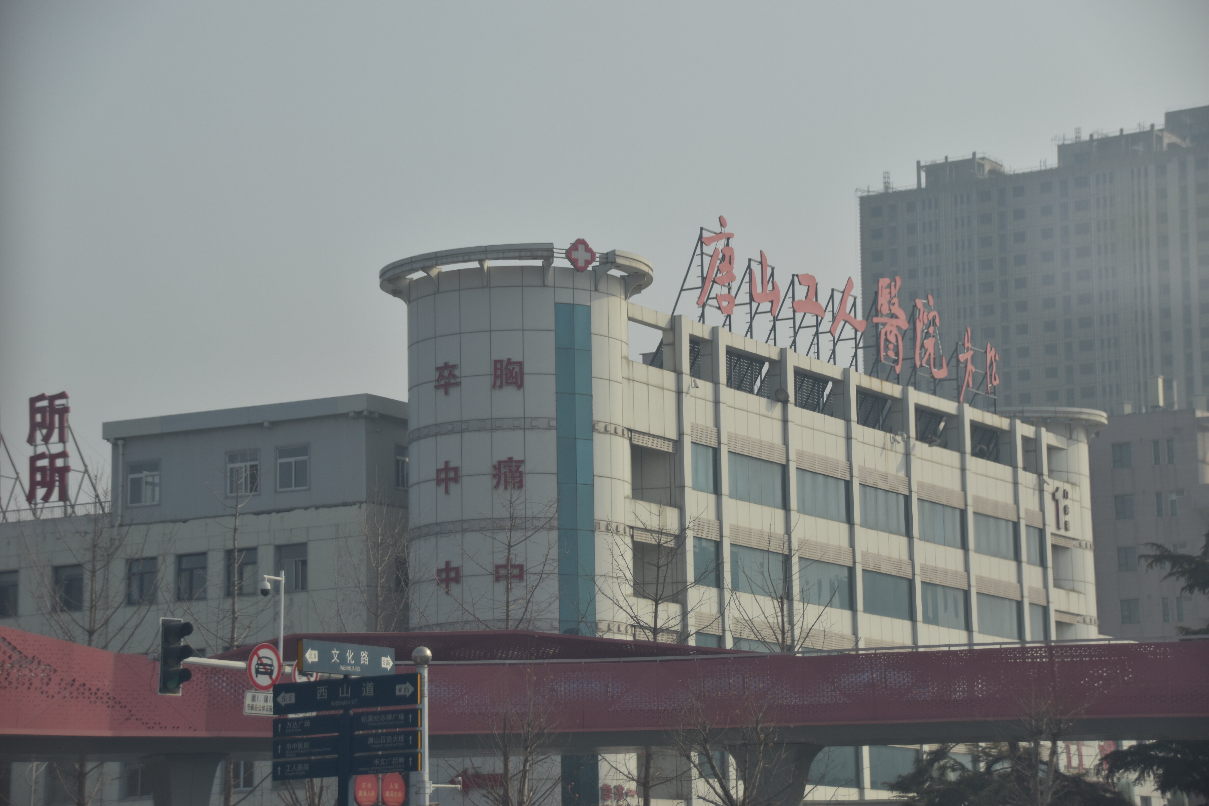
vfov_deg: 14.7
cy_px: 403
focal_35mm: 93
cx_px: 604
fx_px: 3123
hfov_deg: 21.9
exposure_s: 1/1250
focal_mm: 62
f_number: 5
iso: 200
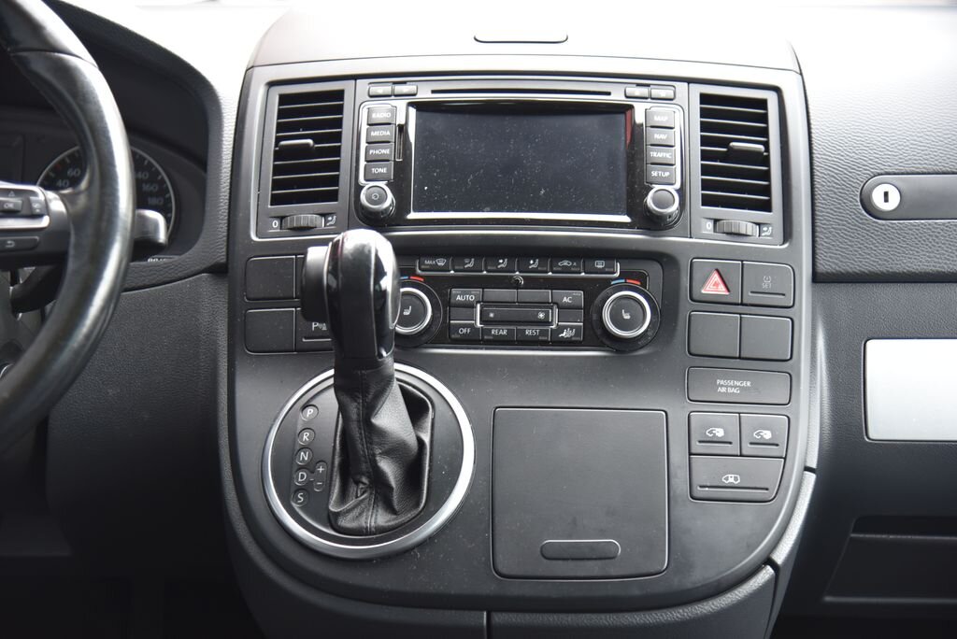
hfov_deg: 30.5
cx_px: 478
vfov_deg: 20.6
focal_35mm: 66
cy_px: 320
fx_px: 1755
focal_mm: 66
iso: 500
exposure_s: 1/30
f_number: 4
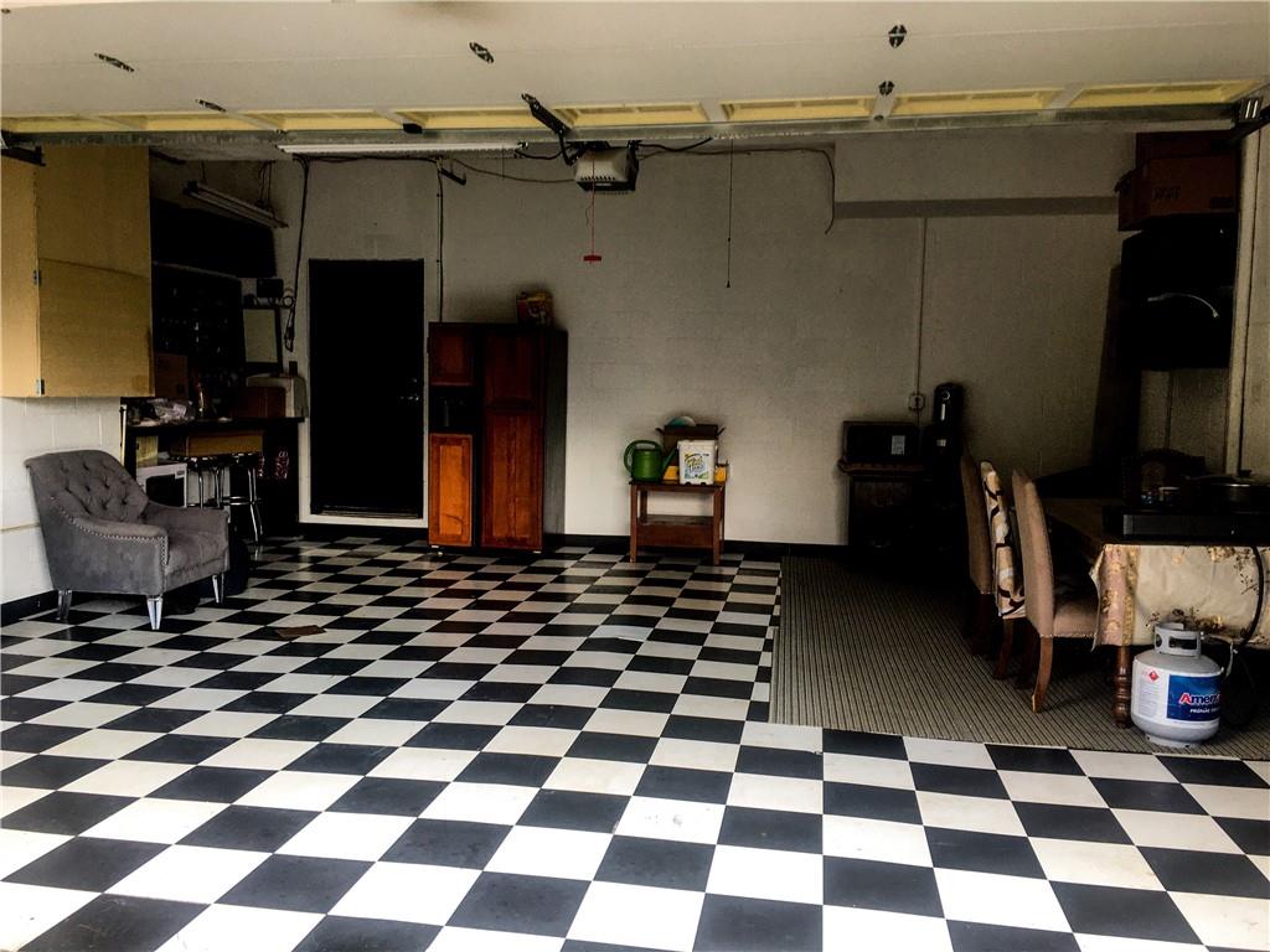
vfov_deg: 48.2
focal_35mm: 29
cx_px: 635
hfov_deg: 61.7
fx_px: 1064
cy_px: 476
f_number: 2.2
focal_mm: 4.15
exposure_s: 1/60
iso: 32
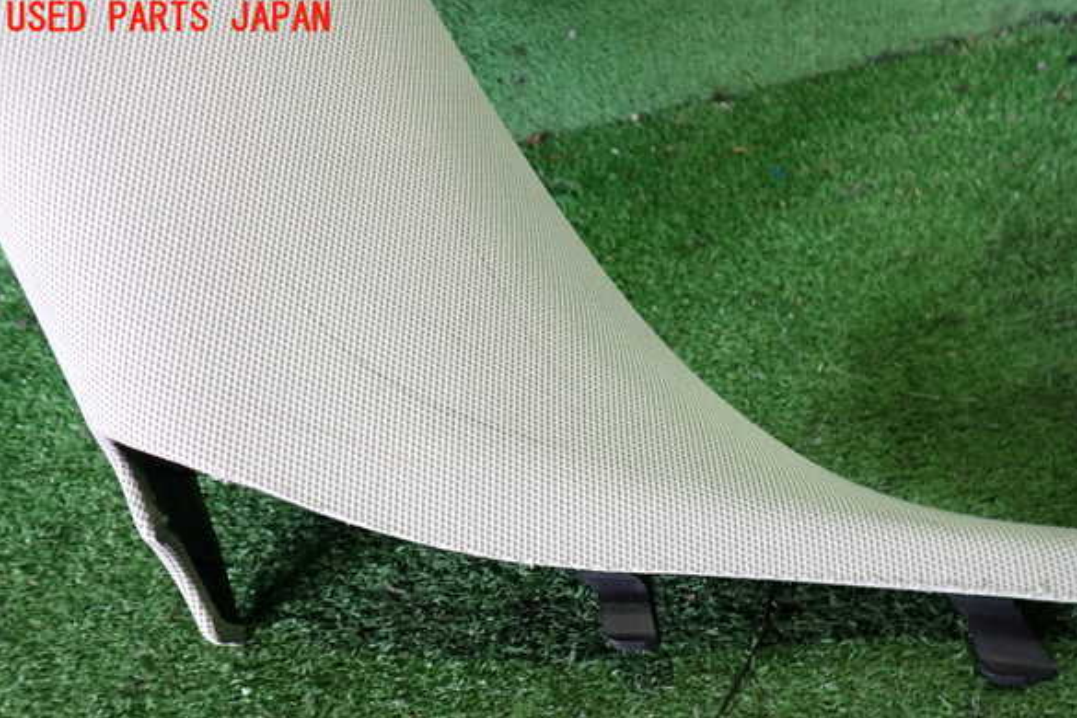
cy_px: 411
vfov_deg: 41.0
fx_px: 957
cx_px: 549
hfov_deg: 58.7
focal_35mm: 32
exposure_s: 1/30
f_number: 2.3
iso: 200
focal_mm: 5.4
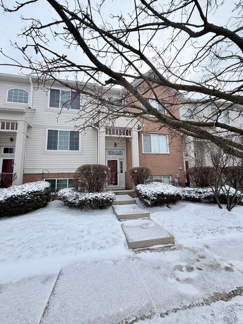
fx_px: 131
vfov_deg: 102.1
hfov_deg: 85.7
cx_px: 122
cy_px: 162
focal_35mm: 14
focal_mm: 2.22
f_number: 2.2
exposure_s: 1/770
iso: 25
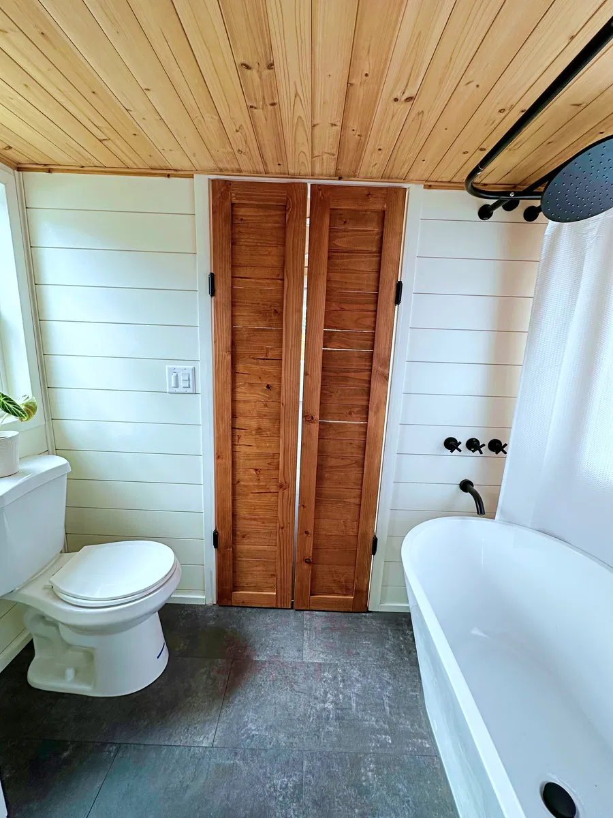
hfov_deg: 85.7
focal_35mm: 14
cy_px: 409
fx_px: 331
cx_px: 306
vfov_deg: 102.1
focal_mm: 2.22
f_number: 2.2
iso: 125
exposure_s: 1/99
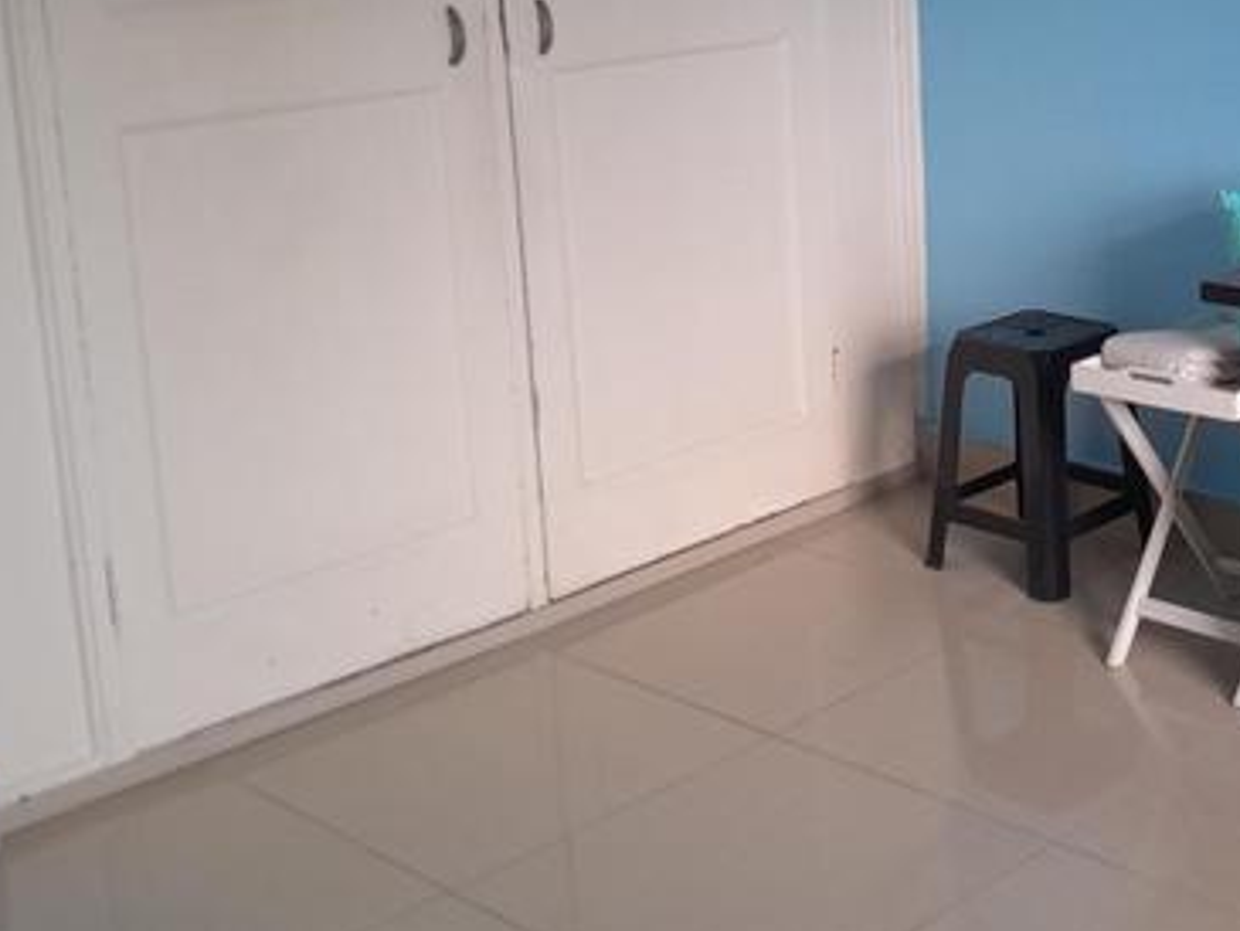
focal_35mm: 57
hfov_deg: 32.2
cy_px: 177
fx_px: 2043
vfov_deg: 25.2
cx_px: 1101
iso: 100
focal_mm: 3.98
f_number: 1.8
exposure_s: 1/50
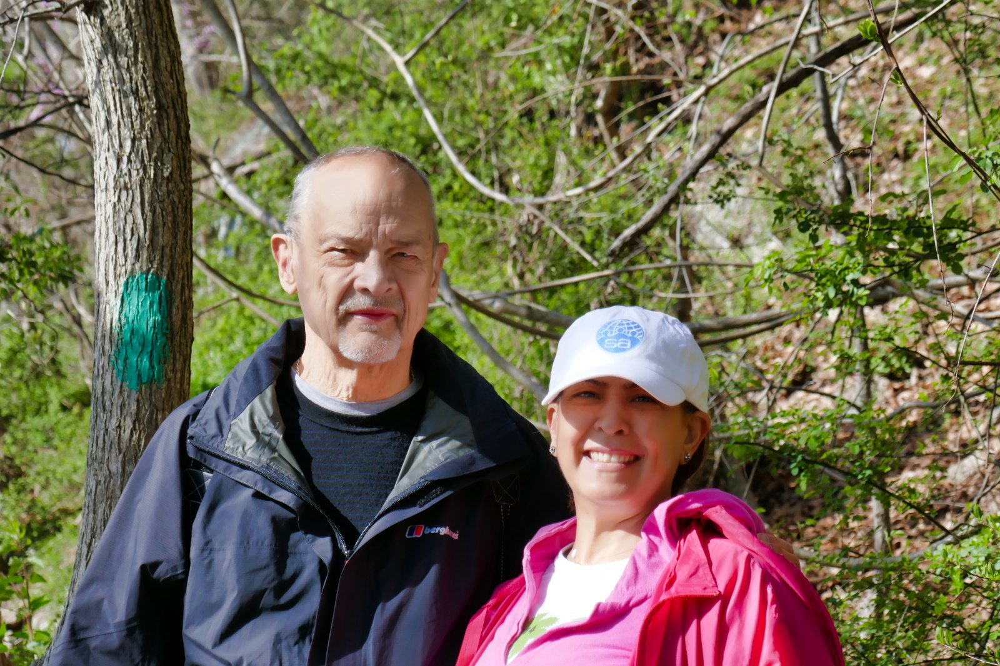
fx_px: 3749
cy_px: 333
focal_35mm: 135
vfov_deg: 10.2
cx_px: 500
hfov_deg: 15.2
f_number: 5.7
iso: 125
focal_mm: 49.2
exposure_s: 1/320
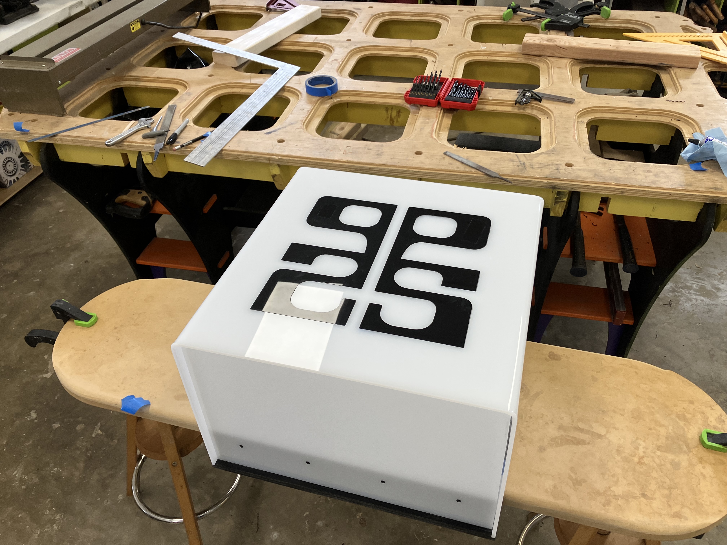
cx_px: 364
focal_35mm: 28
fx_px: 588
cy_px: 272
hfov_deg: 63.4
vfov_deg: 49.7
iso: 80
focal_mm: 3.99
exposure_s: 1/120
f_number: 1.8
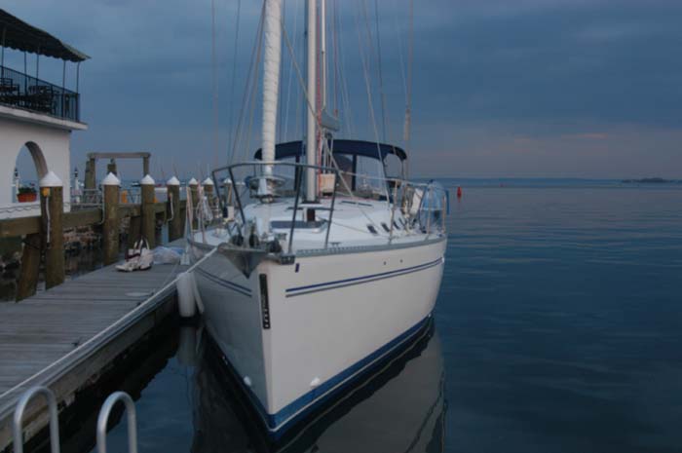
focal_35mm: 42
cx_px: 341
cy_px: 226
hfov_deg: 46.4
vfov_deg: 31.8
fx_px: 795
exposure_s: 1/80
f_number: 4.5
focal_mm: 28
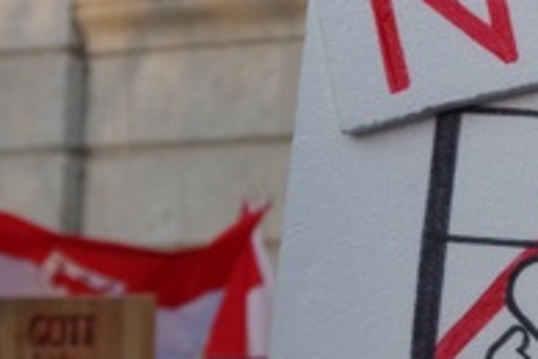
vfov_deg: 4.5
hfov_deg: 6.8
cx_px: 560
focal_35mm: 304
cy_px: 66
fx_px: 4543
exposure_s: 1/400
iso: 800
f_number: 7.1
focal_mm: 50
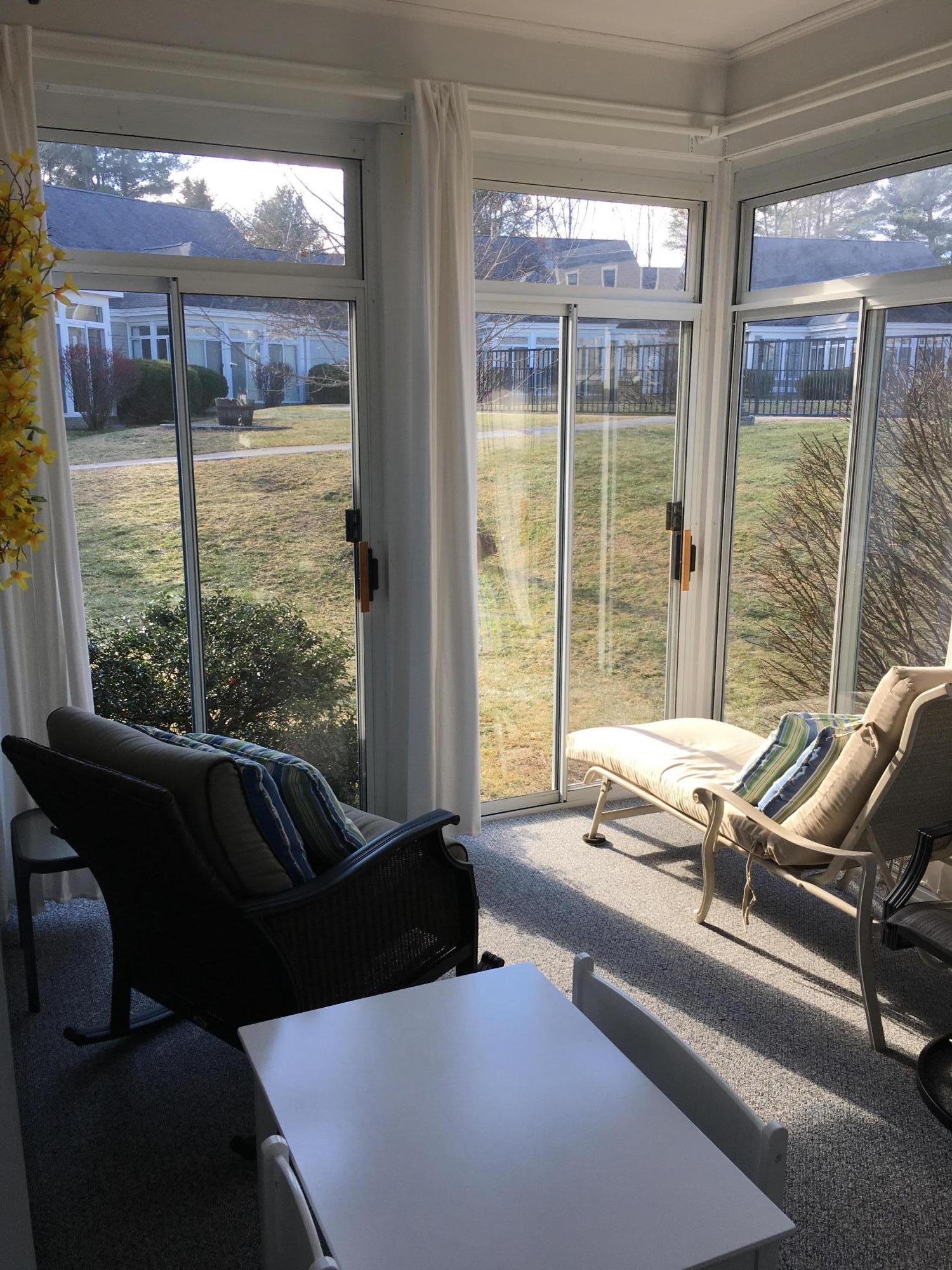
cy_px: 635
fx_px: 1063
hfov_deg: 48.2
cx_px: 476
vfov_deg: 61.7
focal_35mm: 29
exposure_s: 1/209
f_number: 2.2
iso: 25
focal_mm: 4.15
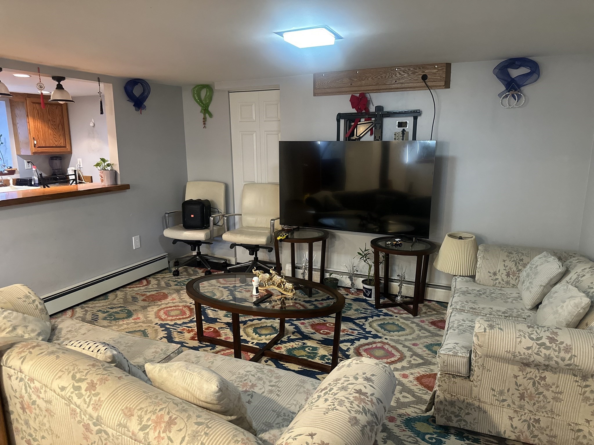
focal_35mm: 24
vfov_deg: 56.8
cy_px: 222
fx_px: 412
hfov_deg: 71.6
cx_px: 297
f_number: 1.78
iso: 800
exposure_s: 1/60
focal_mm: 6.86
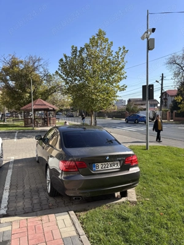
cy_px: 122
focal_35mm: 26
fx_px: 184
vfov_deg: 67.3
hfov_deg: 53.1
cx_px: 92
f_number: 1.6
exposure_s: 1/1949
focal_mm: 5.96
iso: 50
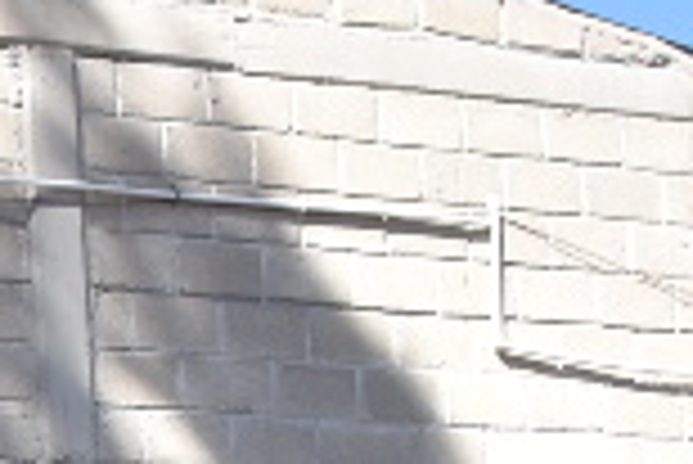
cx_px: -1080
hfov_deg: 9.5
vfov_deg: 7.1
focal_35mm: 187
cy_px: 890
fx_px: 3603
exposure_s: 1/250
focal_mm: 18
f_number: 5.6
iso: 100
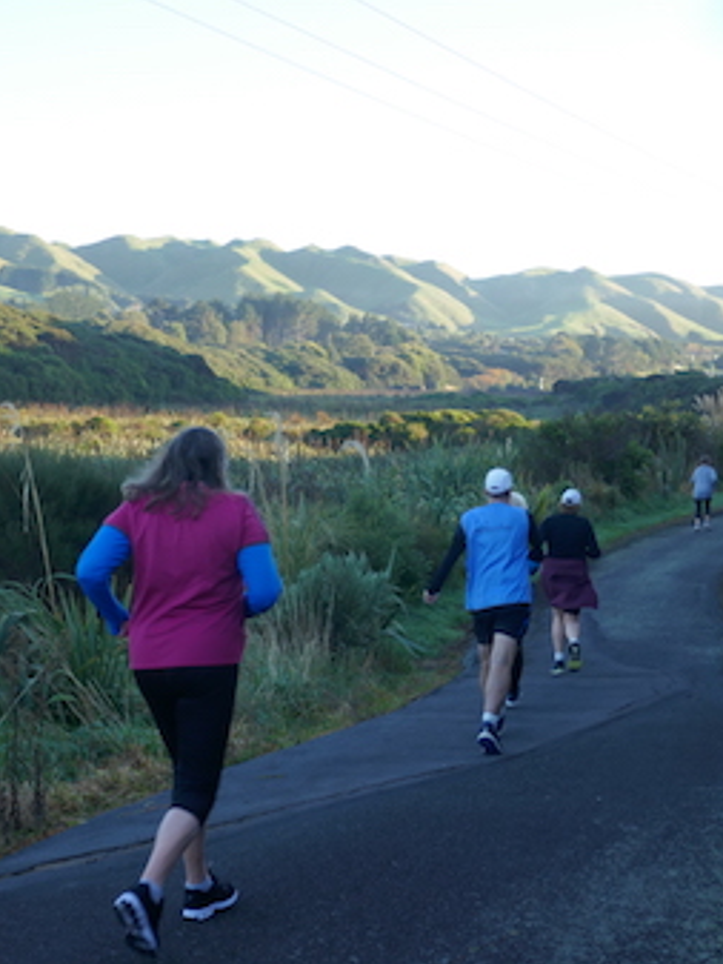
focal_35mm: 57
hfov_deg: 25.7
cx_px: 380
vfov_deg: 33.8
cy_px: 482
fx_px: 1586
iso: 125
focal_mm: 14.1
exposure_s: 1/125
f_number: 3.7
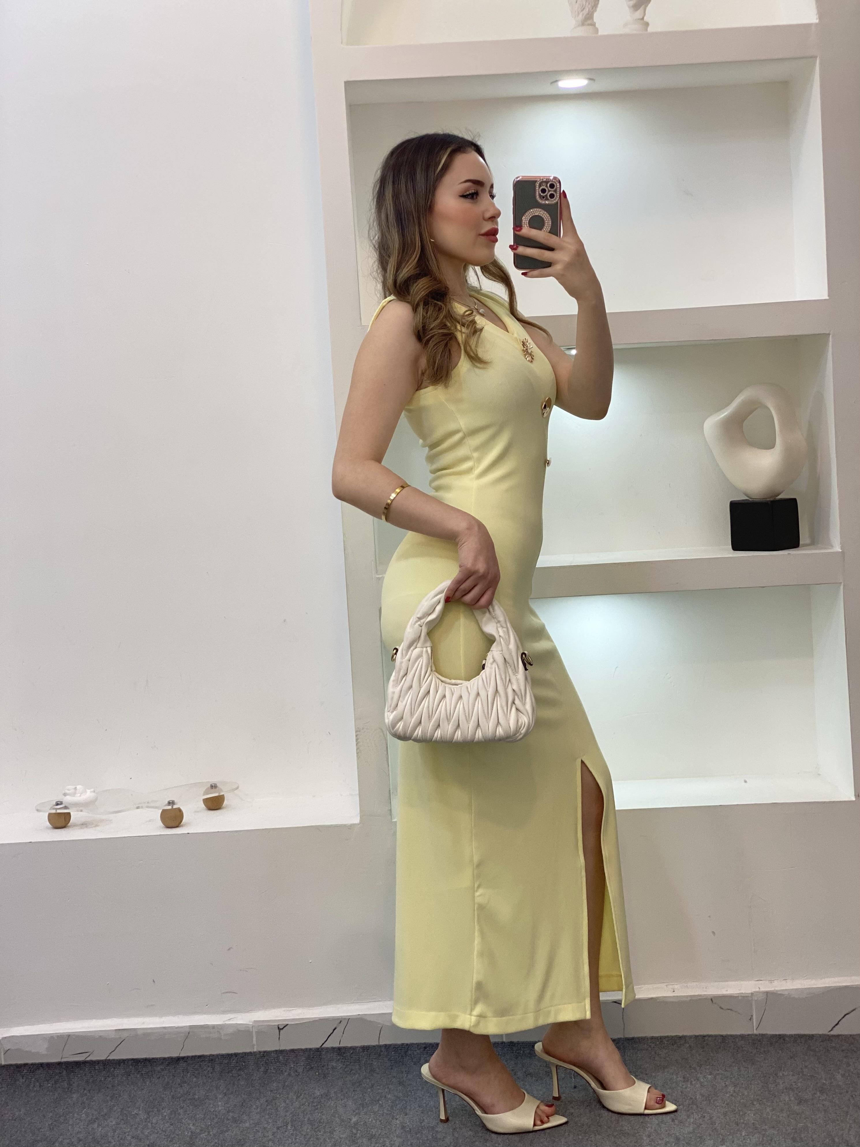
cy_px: 574
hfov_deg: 28.0
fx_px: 1723
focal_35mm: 52
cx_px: 430
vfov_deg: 36.8
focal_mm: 6
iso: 64
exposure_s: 1/100
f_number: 2
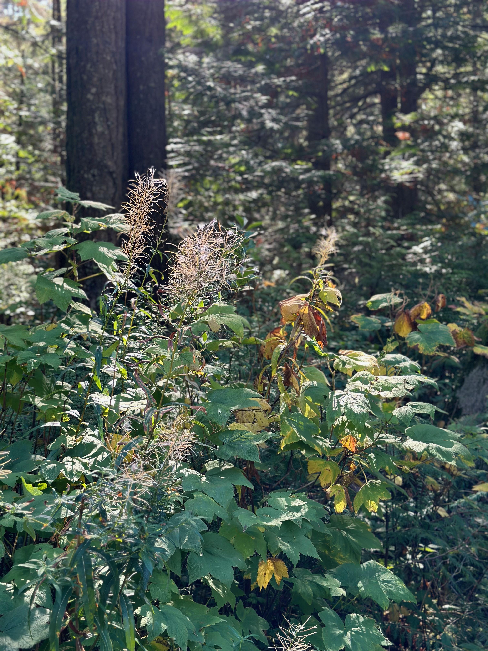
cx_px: 244
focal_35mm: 48
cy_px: 326
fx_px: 902
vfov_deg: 39.7
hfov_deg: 30.3
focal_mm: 6.86
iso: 80
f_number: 1.78
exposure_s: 1/211
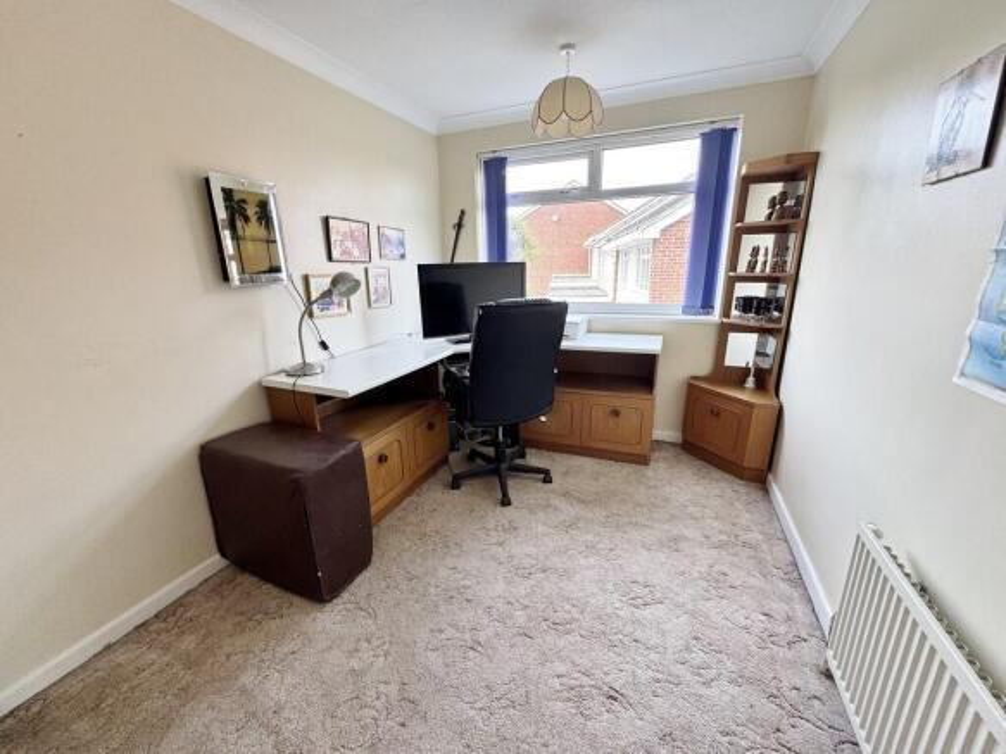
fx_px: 407
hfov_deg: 102.1
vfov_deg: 85.7
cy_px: 377
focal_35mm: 14
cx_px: 503
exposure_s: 1/99
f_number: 2.2
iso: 125
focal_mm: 2.22
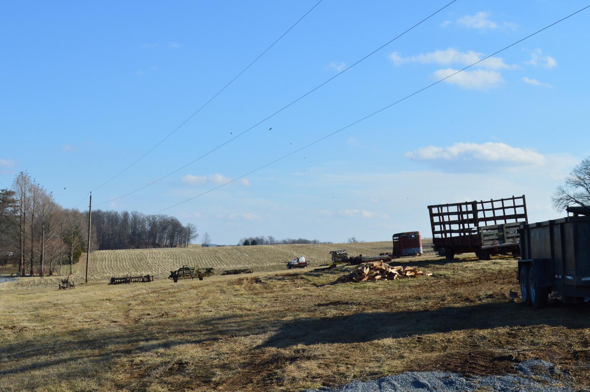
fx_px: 917
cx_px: 301
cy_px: 208
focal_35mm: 56
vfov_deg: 24.1
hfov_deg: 35.7
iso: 400
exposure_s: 1/400
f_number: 11
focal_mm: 28
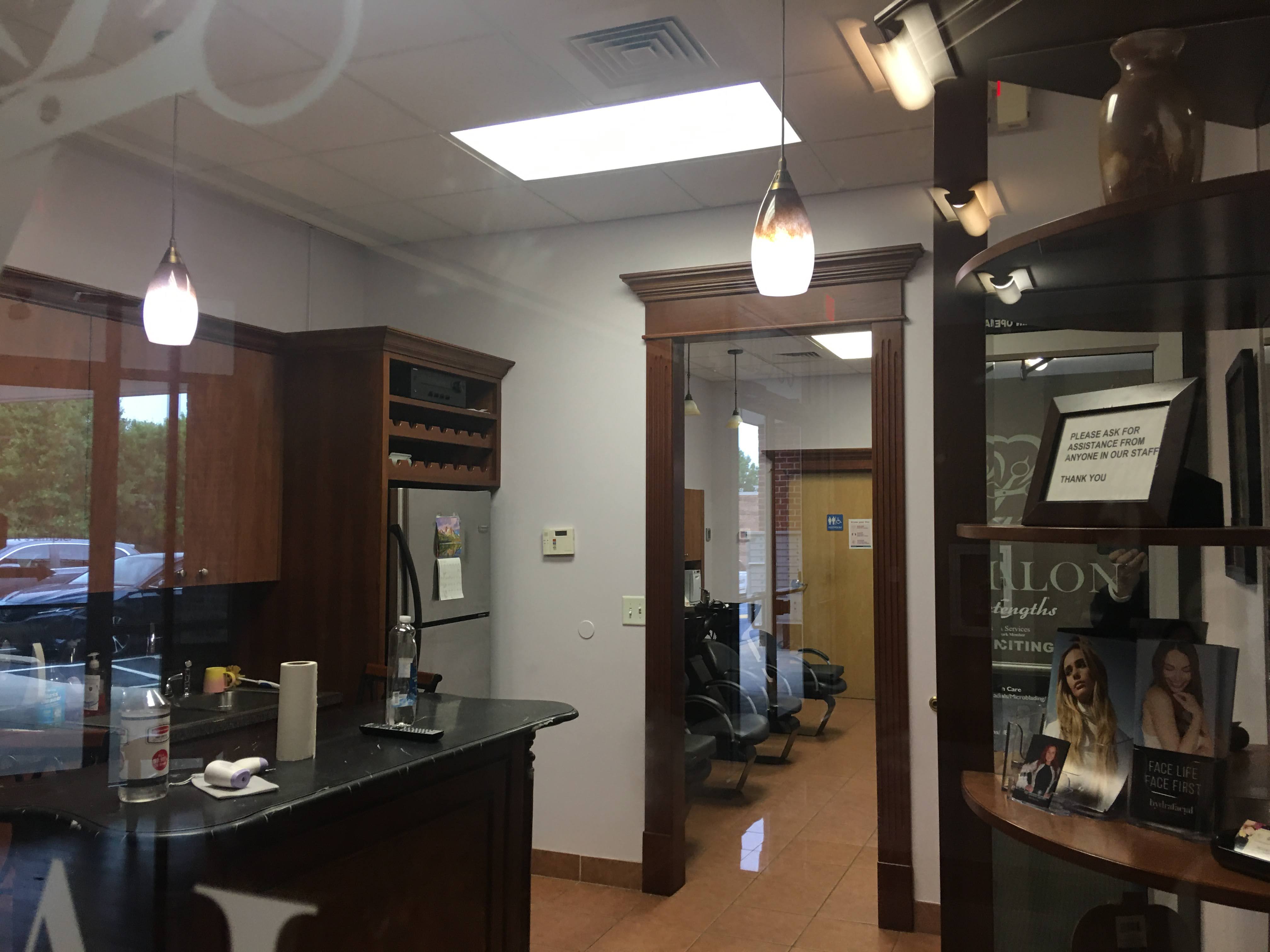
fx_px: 1064
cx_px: 635
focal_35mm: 29
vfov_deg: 48.2
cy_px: 476
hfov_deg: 61.7
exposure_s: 1/15
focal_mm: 4.15
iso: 40
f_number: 2.2
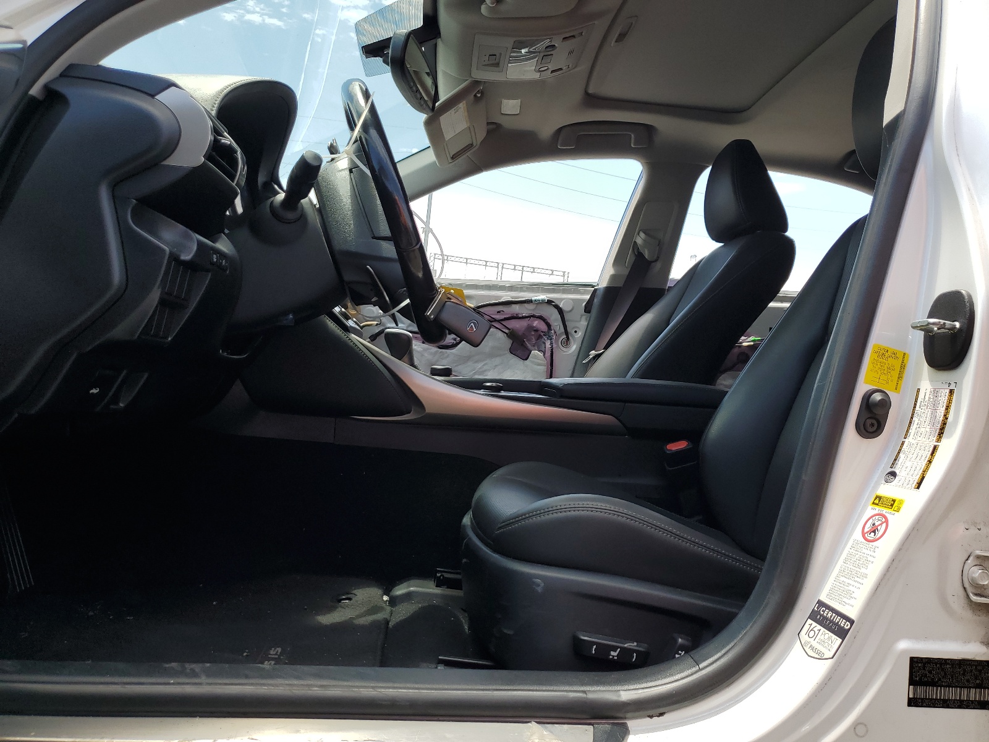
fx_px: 743
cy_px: 371
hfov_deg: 67.3
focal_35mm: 26
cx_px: 494
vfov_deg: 53.1
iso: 50
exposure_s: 1/1429
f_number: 1.5
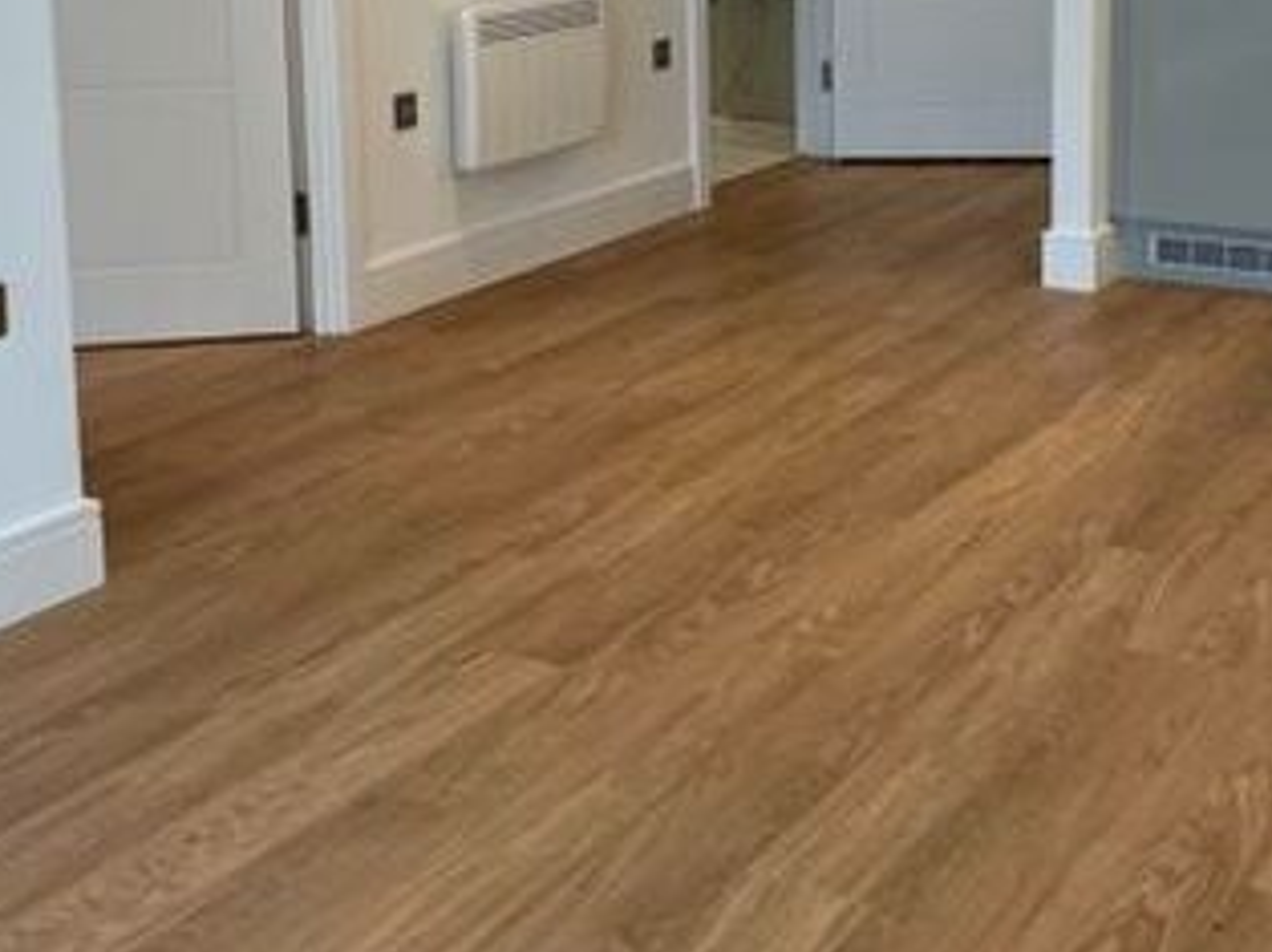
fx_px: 2130
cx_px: 745
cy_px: 152
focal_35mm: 58
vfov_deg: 24.7
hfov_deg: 33.2
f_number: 1.6
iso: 50
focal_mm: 4.2
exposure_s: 1/100
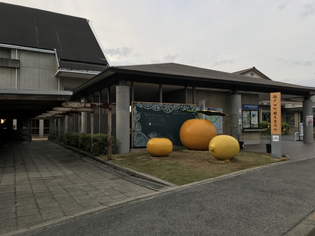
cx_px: 158
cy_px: 118
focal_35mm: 28
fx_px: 255
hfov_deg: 63.4
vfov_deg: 49.7
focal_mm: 3.99
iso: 20
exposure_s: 1/208
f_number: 1.8
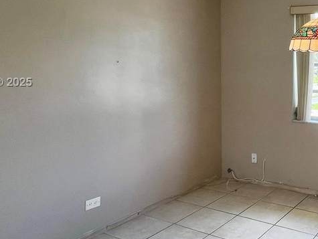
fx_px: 322
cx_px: 289
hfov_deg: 47.1
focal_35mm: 35
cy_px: 83
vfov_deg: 40.3
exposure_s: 1/120
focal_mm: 1.57
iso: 50
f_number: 1.8
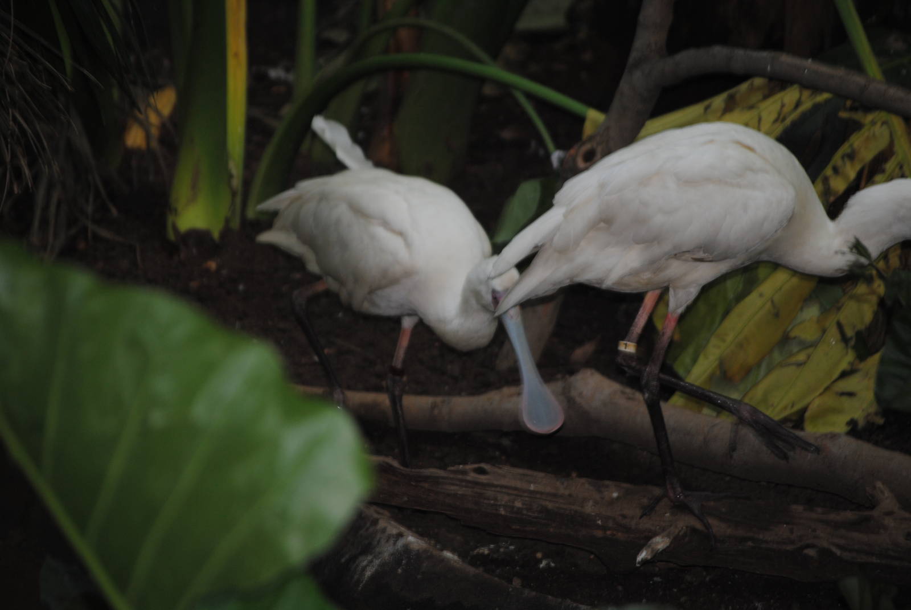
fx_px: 5700
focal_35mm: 225
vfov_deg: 6.1
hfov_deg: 9.1
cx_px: 456
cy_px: 305
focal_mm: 150
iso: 200
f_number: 5
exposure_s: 1/60
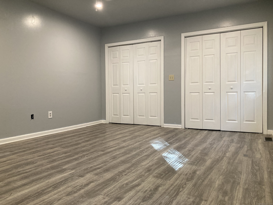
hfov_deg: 63.4
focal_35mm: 28
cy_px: 102
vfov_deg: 49.7
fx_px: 221
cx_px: 136
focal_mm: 3.99
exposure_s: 1/60
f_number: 1.8
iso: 200
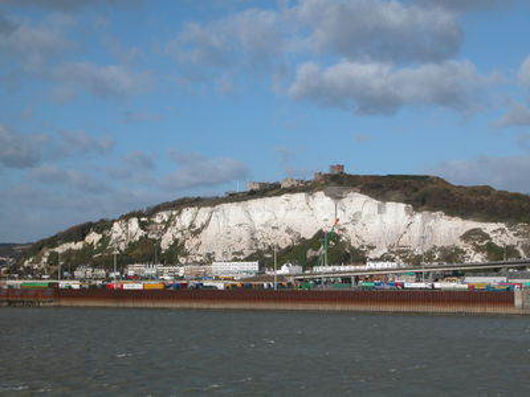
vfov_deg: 21.3
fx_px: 1056
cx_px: 265
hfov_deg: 28.2
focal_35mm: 69
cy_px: 198
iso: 100
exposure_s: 1/535
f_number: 7.4
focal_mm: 17.8
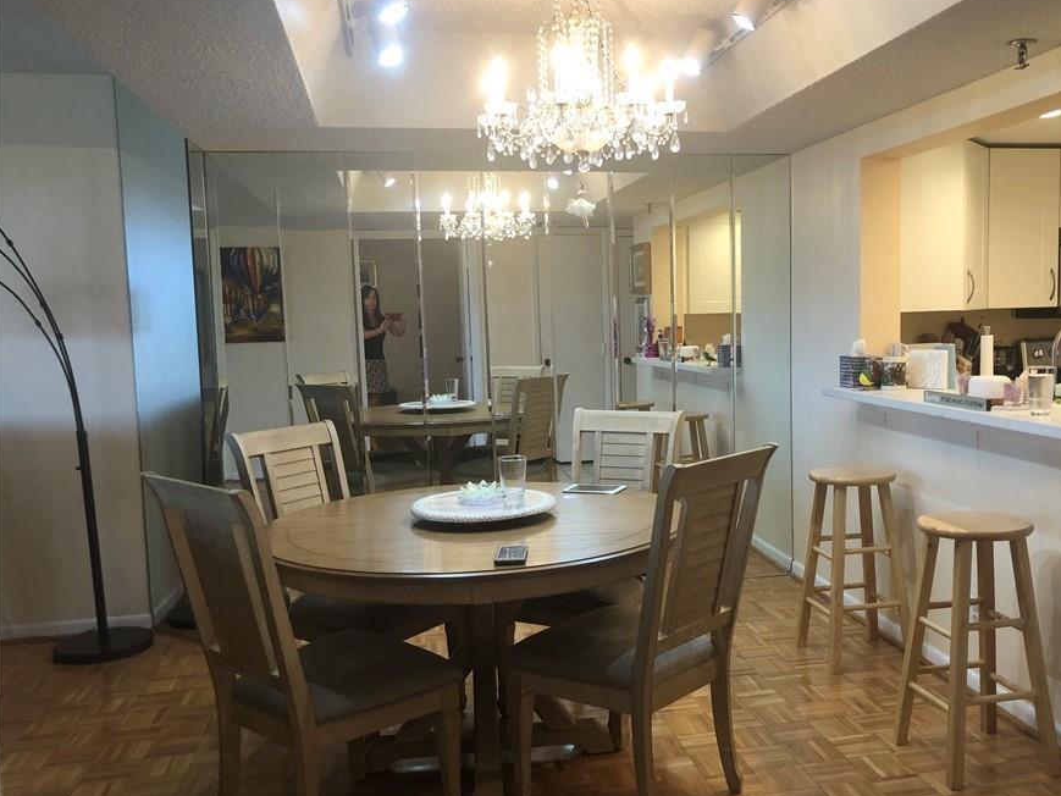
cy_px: 431
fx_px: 1012
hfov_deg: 55.1
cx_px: 619
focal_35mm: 33
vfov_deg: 42.9
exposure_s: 1/30
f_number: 1.8
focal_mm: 3.99
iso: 40
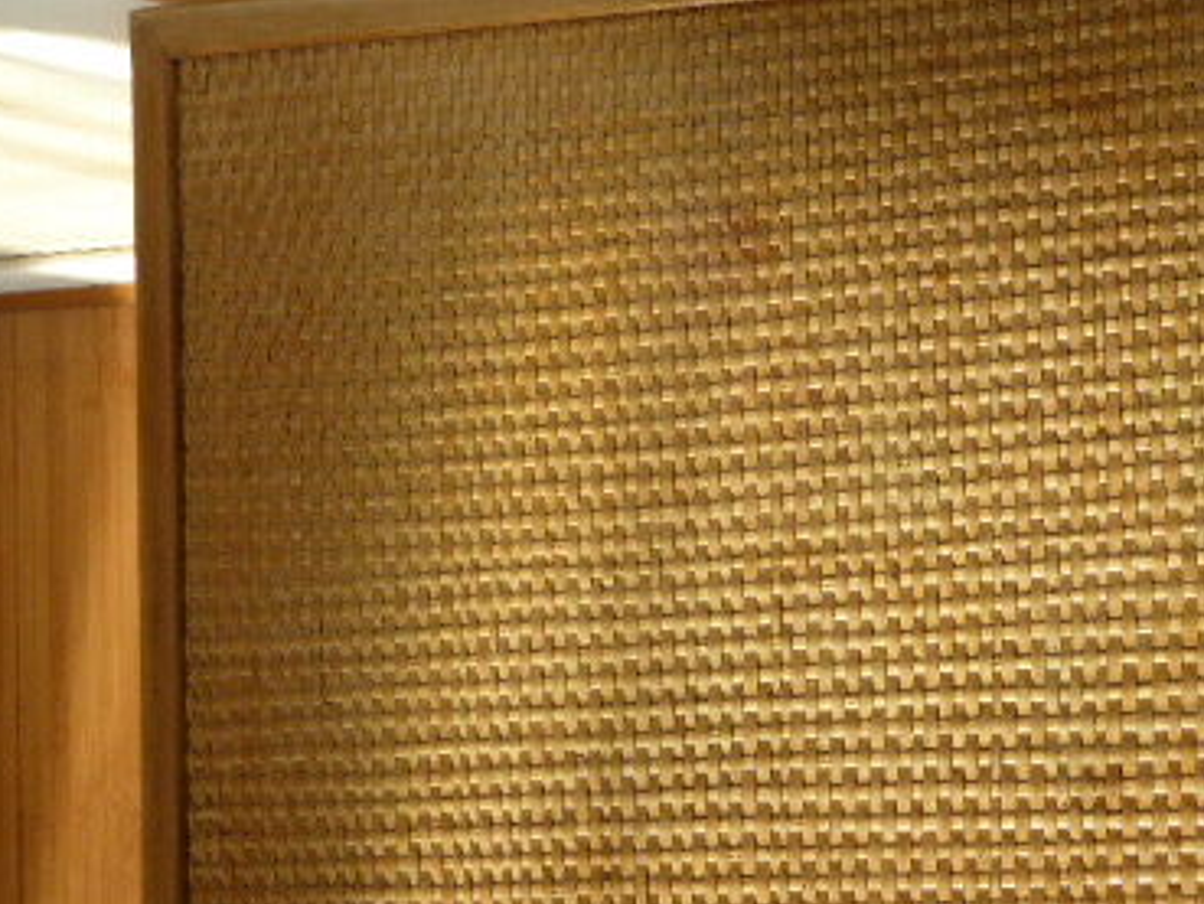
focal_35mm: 59
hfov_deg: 31.8
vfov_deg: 24.8
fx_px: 2053
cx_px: 969
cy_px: 388
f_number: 3.6
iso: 200
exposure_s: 1/200
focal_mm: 5.8
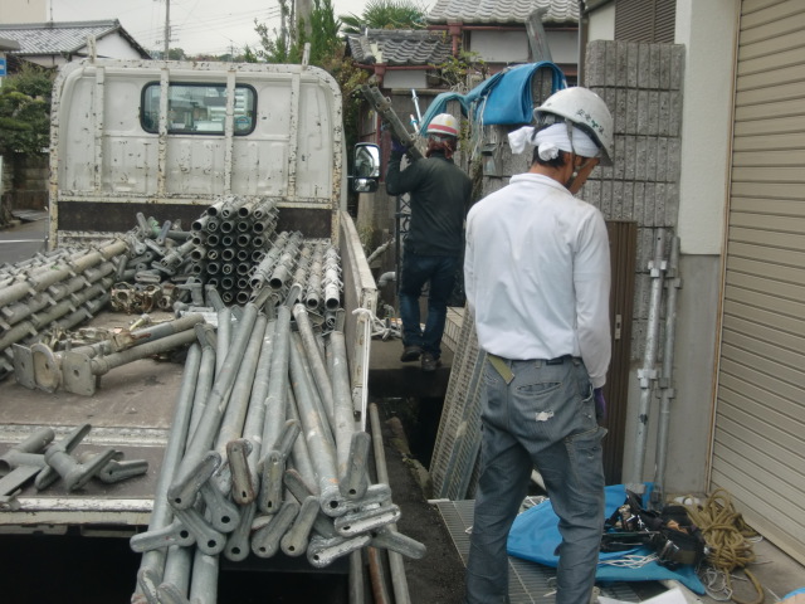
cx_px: 402
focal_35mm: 42
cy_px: 302
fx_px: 977
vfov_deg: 34.3
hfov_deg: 44.8
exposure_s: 1/100
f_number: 4
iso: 64
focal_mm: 7.27
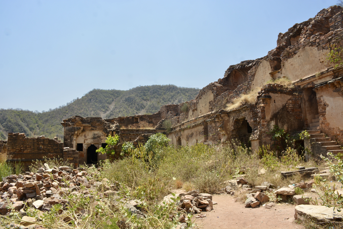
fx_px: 257
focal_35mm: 27
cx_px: 172
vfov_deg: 47.9
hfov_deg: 67.4
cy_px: 114
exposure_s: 1/200
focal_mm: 18
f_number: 10
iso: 100
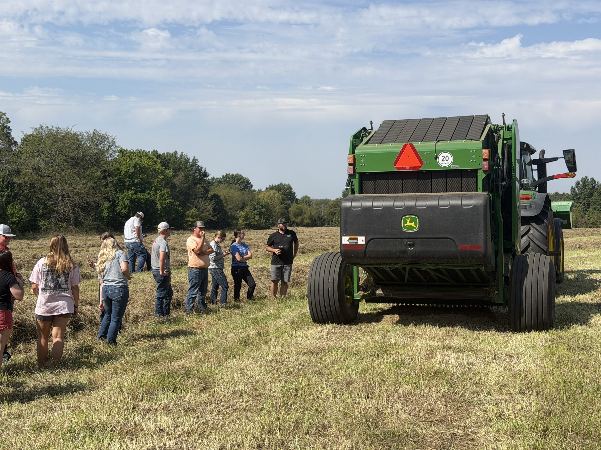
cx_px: 300
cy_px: 225
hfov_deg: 39.7
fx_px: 833
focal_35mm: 48
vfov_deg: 30.3
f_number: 1.78
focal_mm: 6.76
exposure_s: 1/5587
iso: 64
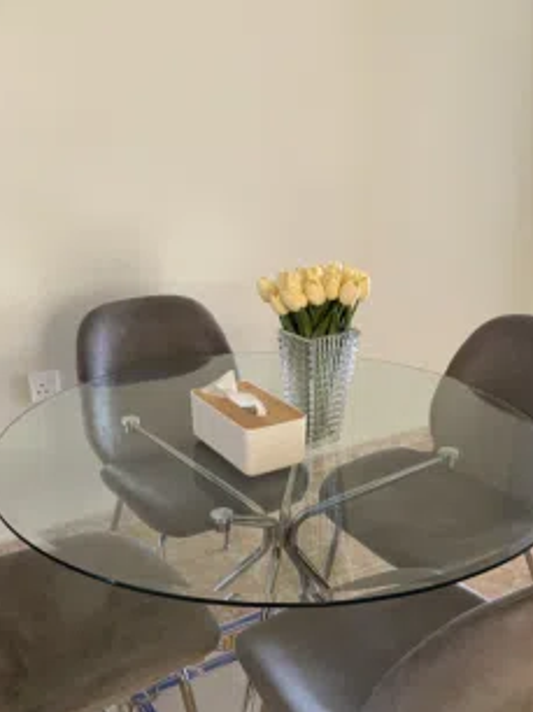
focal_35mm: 34
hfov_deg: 41.7
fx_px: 699
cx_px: 275
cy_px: 426
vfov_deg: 53.6
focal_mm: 4.25
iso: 400
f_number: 1.8
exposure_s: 1/60
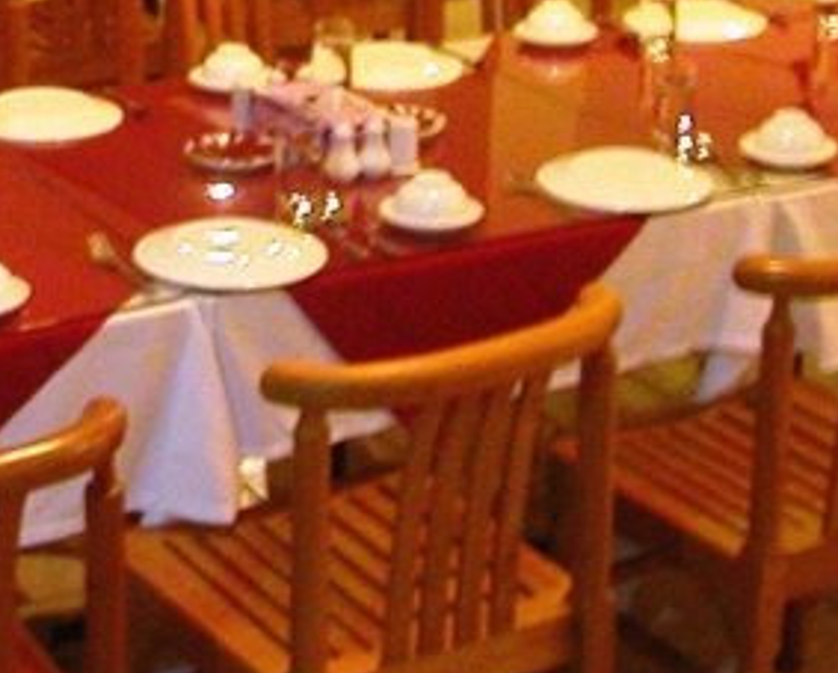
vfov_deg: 14.6
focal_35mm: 102
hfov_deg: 18.6
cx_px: 178
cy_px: -163
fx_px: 2532
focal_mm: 5.6
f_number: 2.7
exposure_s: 1/1.9
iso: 400
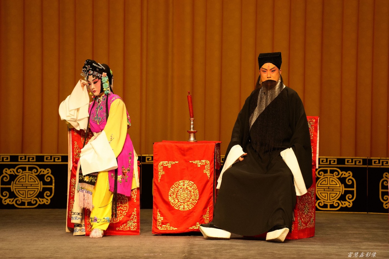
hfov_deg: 10.3
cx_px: 194
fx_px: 2161
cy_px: 130
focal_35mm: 200
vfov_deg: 6.9
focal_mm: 200
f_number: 6.3
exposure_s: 1/200
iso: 800
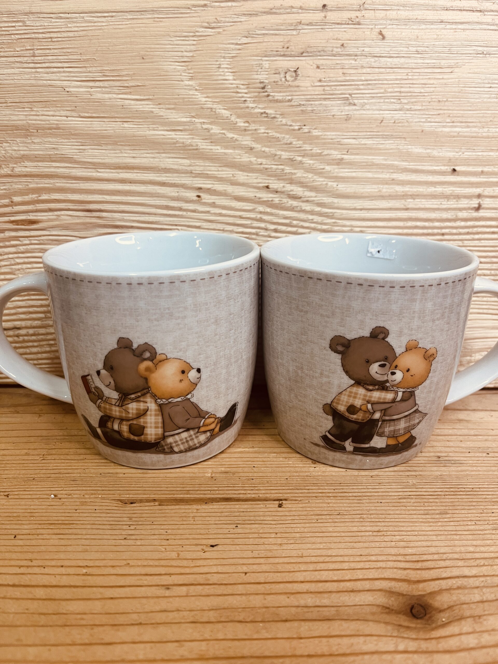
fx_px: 499
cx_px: 249
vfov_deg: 67.3
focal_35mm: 26
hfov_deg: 53.1
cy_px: 332
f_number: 1.6
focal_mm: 5.1
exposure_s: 1/50
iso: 64
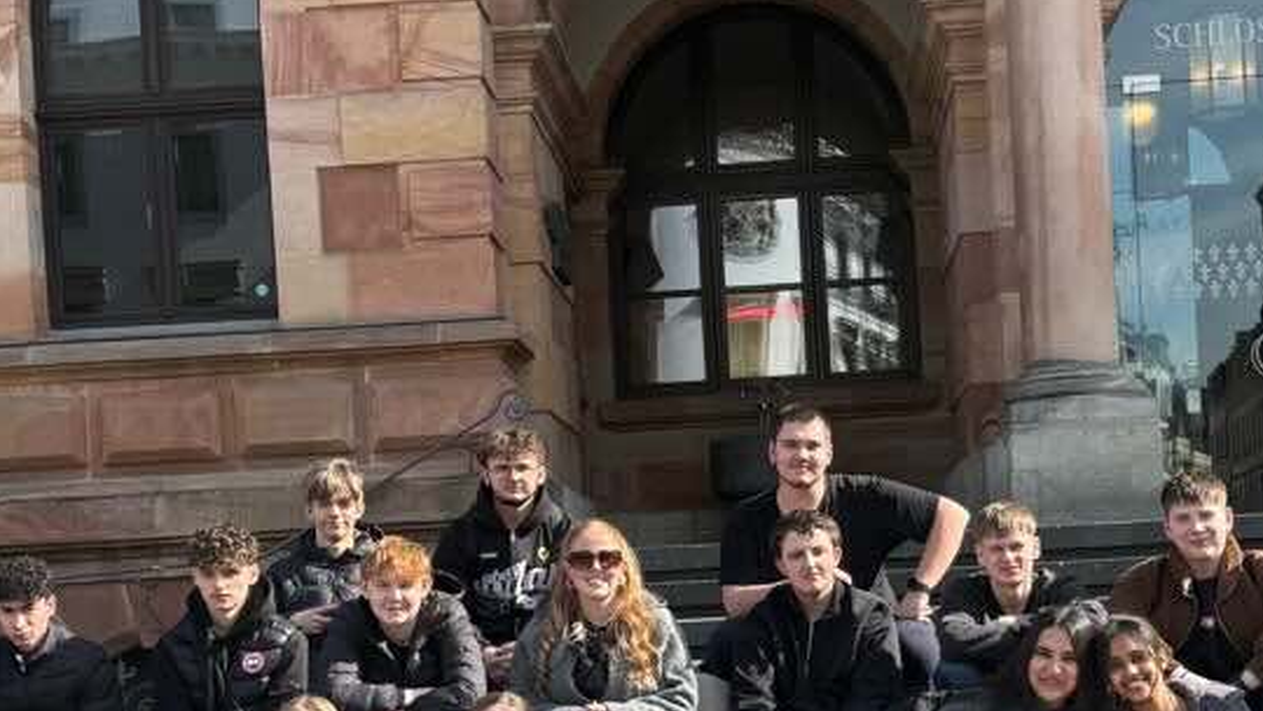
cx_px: 739
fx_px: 2077
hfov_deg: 33.7
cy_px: 585
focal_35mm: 62
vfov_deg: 19.2
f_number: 1.78
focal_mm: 6.76
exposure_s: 1/1553
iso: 80
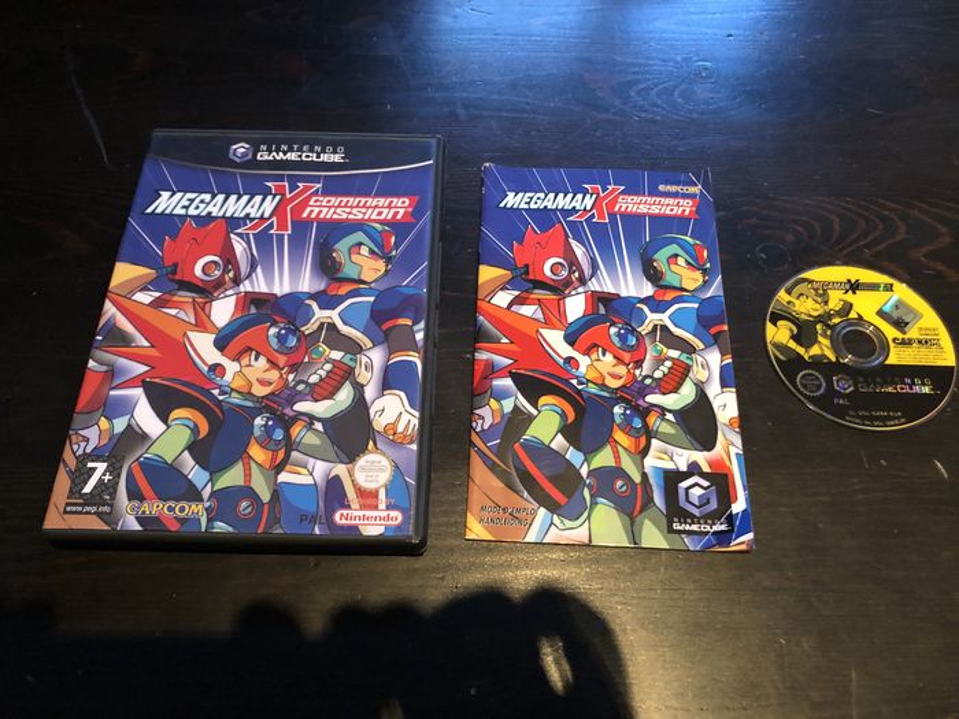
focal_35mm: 28
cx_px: 480
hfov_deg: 63.4
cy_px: 360
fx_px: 776
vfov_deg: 49.7
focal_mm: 4
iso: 80
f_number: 1.8
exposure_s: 1/5
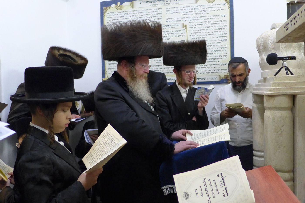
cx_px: 152
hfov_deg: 51.9
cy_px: 102
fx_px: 314
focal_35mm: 37
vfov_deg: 36.0
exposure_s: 1/200
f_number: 1.7
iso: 800
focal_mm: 7.3
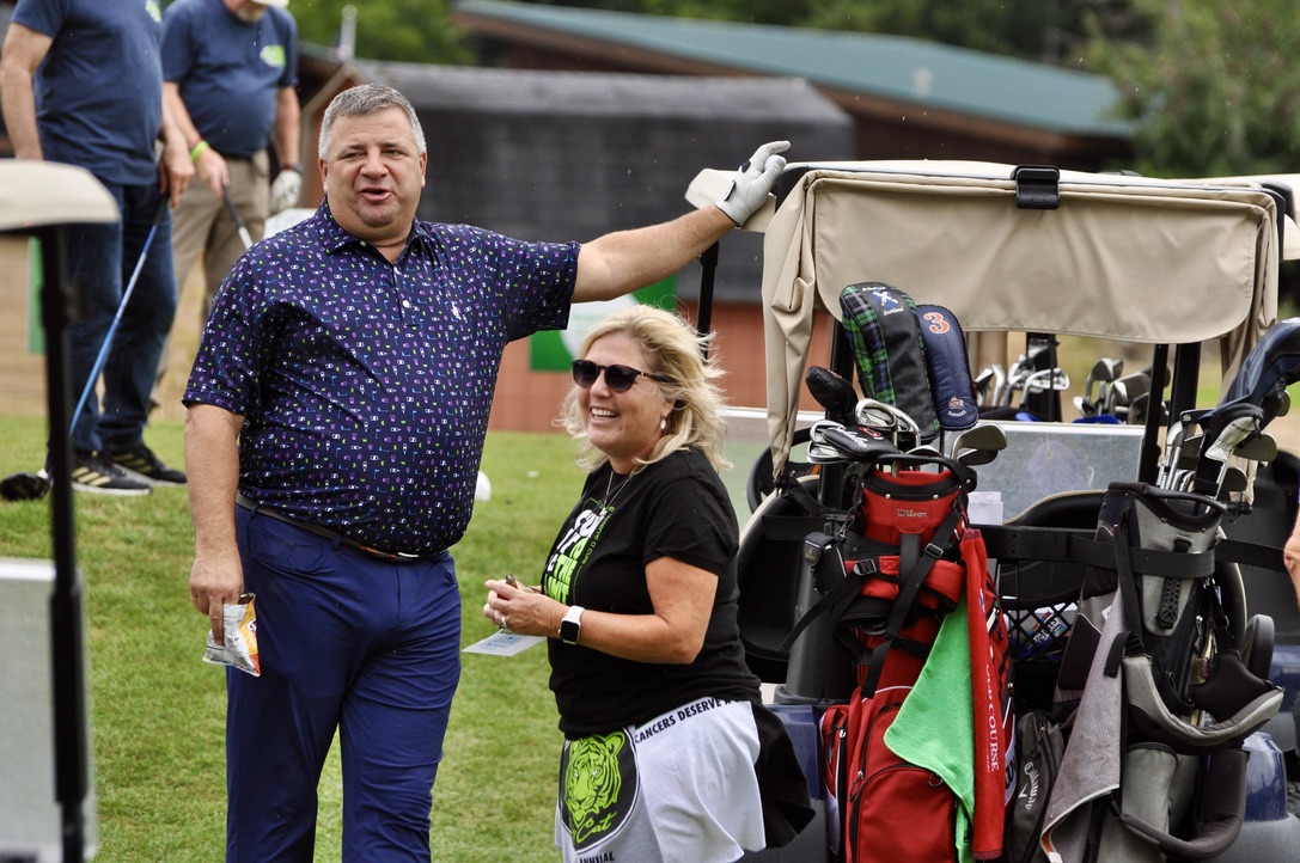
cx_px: 650
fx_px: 8386
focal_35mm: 232
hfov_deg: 8.9
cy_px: 432
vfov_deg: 5.9
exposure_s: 1/1000
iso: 400
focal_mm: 155
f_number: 4.8
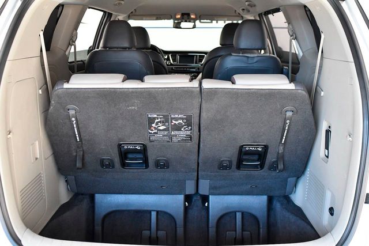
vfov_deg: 36.9
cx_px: 184
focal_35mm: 36
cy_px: 123
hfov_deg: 53.1
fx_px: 369
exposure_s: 1/400
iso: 2000
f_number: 3.5
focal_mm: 24
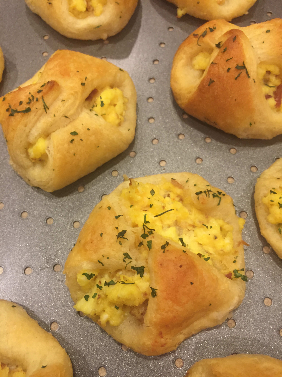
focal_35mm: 29
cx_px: 141
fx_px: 315
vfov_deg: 61.7
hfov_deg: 48.2
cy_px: 188
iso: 125
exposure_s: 1/30
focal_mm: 4.15
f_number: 2.2
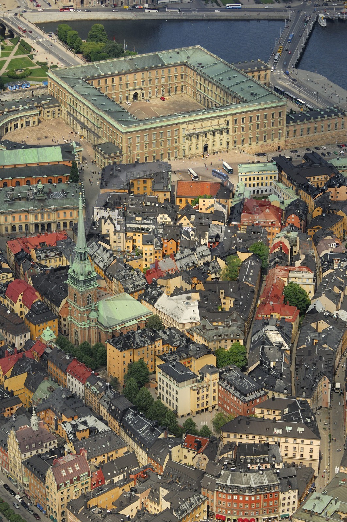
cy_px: 261
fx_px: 1523
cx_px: 174
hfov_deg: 13.0
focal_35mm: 105
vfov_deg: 19.5
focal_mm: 70
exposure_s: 1/2500
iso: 100
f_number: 3.2
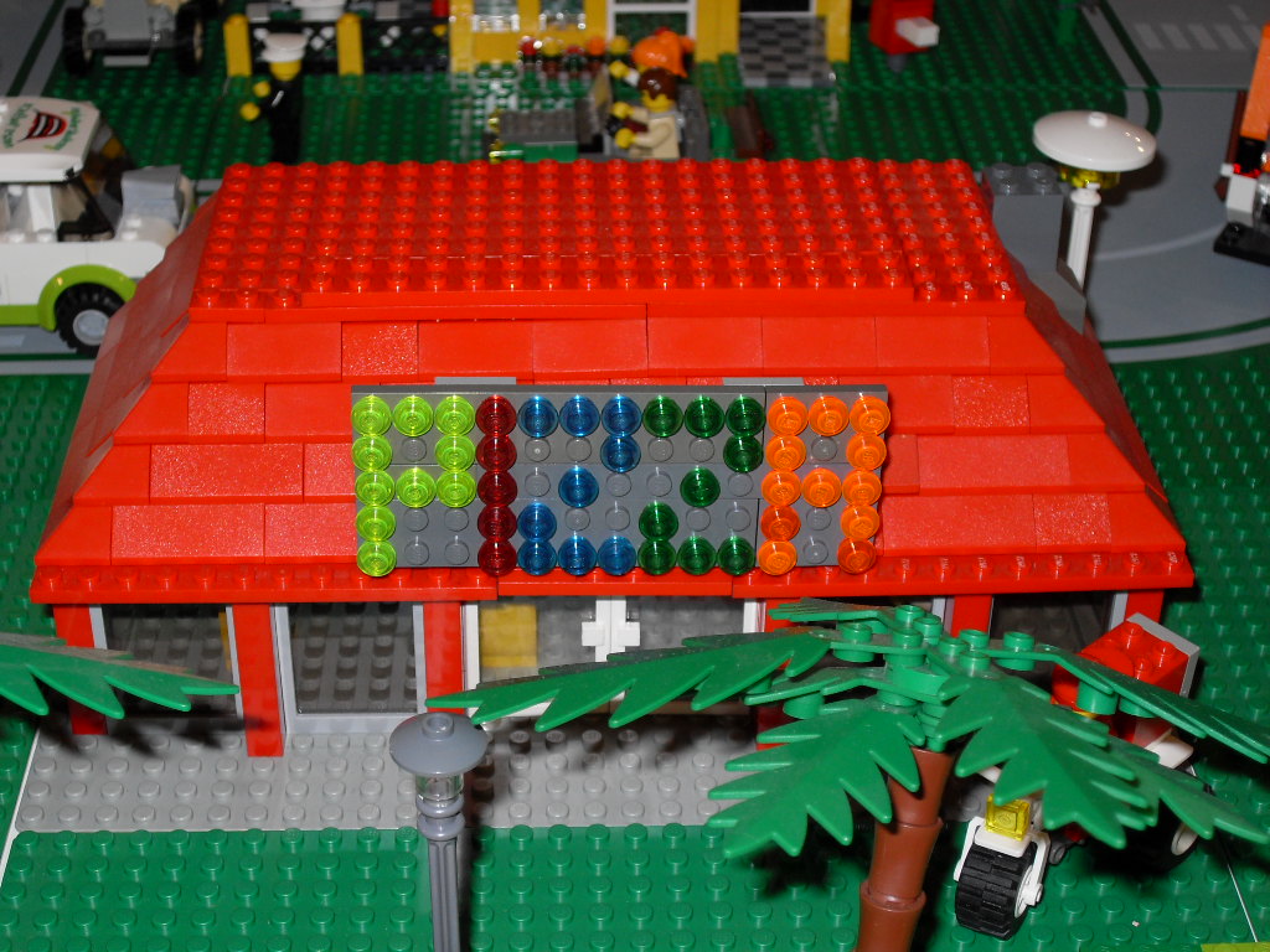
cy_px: 476
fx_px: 2311
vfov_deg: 23.3
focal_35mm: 63
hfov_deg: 30.7
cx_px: 635
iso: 100
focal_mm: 10.1
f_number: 3.7
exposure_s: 1/60
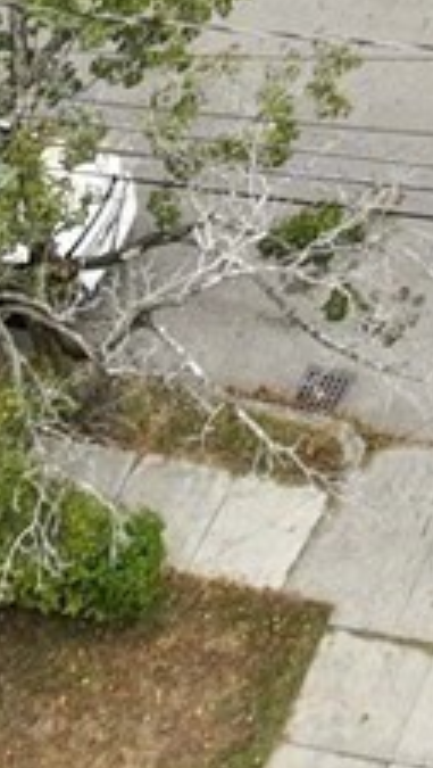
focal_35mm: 238
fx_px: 4845
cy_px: -1601
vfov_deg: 7.8
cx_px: 1787
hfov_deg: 4.6
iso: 100
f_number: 2.8
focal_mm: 12.29
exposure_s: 1/500
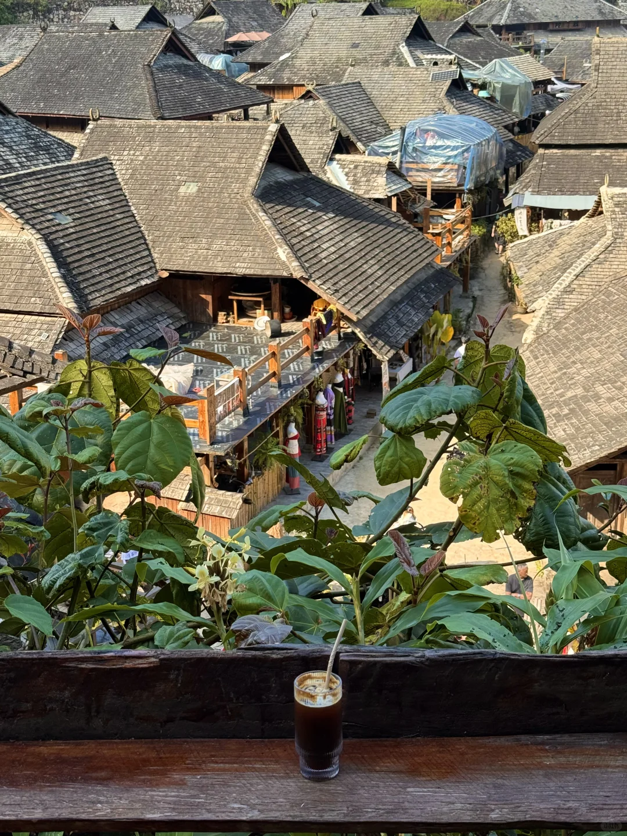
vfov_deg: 39.7
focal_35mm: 48
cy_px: 418
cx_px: 314
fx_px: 1159
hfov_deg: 30.3
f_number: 1.78
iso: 64
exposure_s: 1/706
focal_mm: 6.76
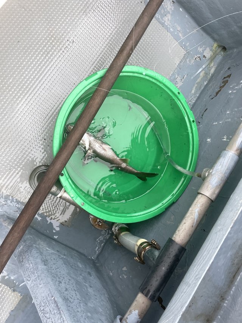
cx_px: 121
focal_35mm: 26
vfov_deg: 67.3
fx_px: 242
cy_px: 162
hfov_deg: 53.0
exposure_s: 1/103
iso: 125
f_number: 1.6
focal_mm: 4.2
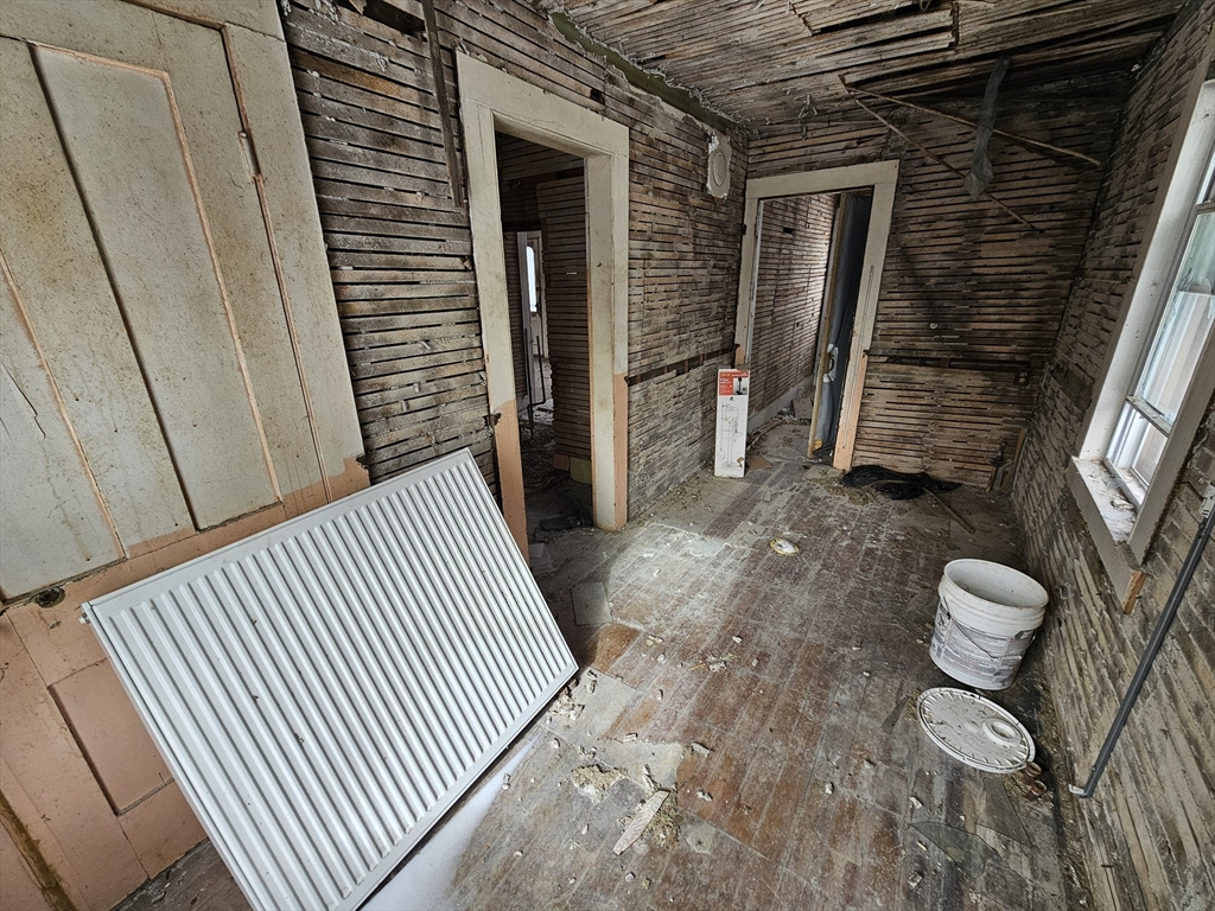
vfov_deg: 89.9
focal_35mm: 13
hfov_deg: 106.2
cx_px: 608
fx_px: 456
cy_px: 456
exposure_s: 1/77.4
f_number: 2.2
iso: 64
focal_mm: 2.2
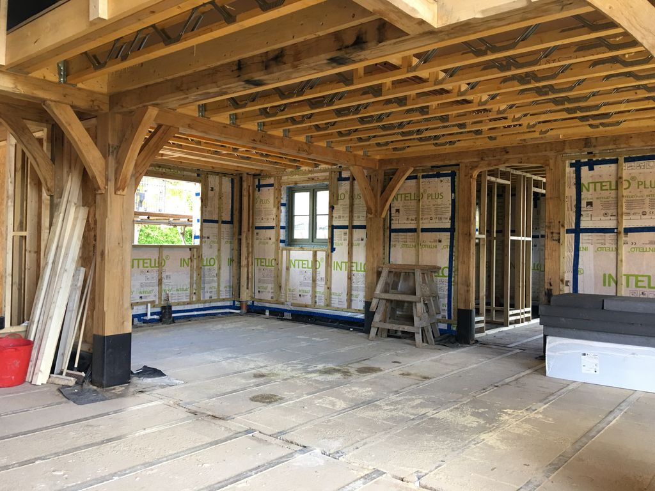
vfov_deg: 48.2
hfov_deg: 61.7
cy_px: 246
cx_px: 328
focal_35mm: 29
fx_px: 549
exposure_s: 1/17
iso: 50
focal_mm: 4.15
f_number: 2.2
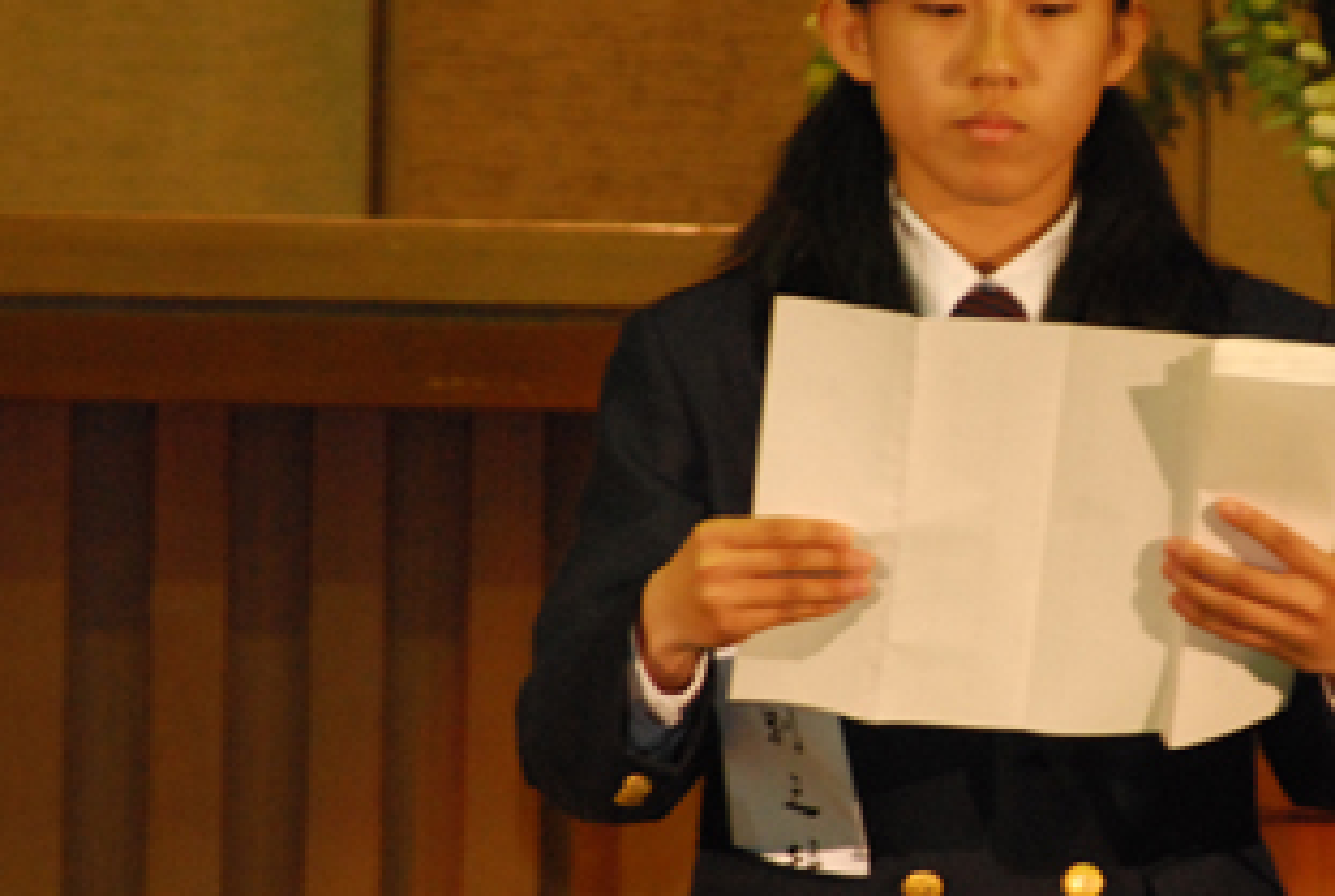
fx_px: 23642
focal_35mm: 636
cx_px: 1060
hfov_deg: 3.2
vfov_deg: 2.2
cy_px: 394
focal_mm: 220
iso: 1600
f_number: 6.3
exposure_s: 1/60
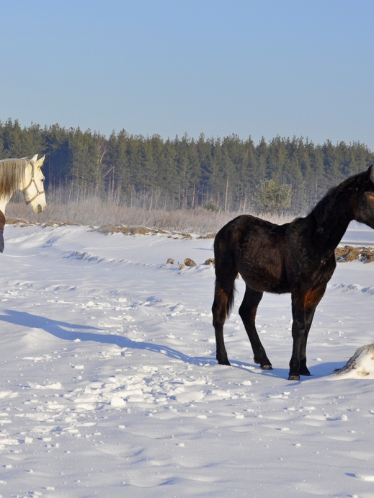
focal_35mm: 130
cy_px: 232
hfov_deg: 11.4
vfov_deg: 15.2
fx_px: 1871
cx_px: 77
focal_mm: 52
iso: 200
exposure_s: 1/350
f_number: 9.5
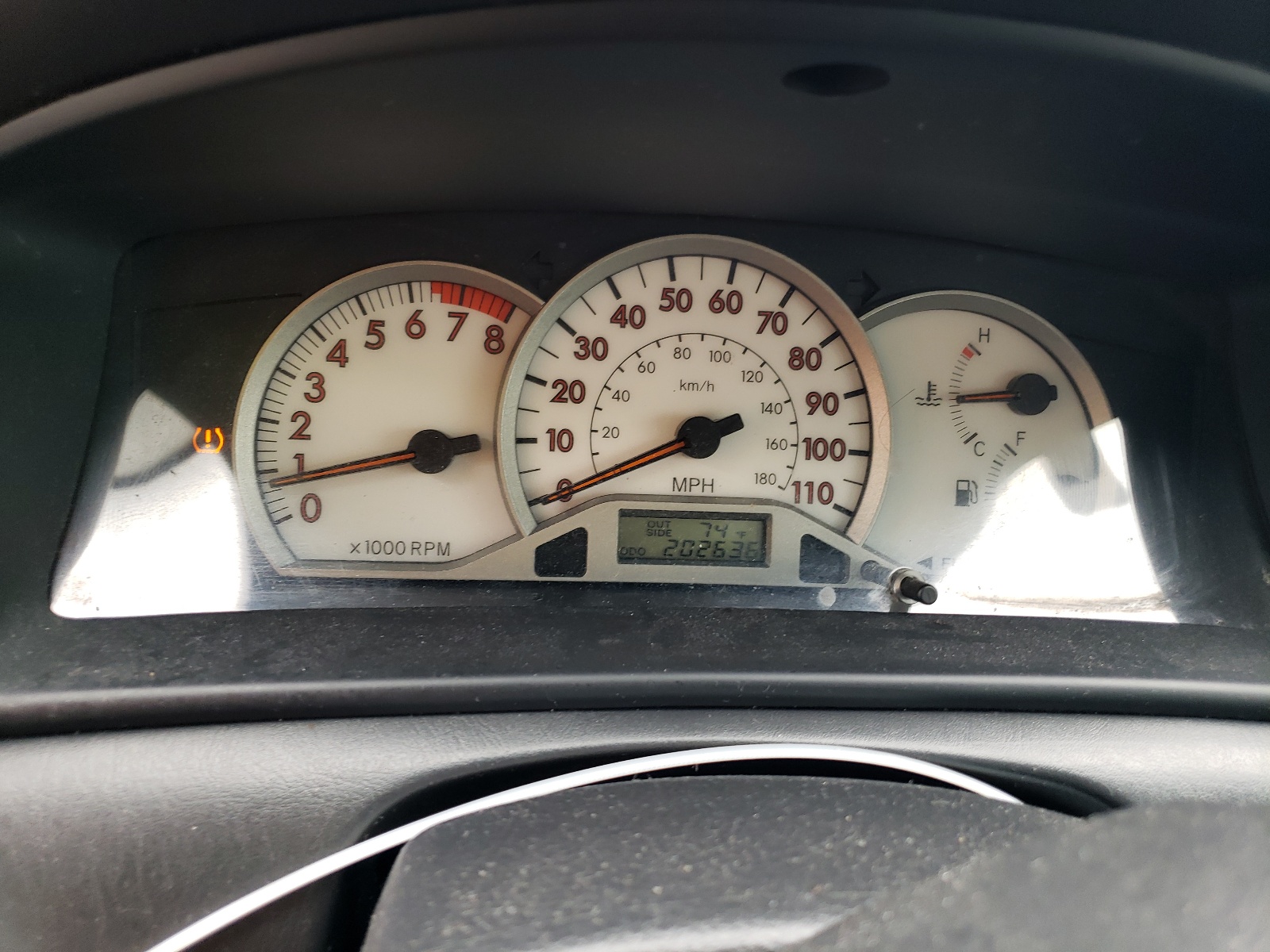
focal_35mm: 26
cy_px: 476
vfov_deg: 53.1
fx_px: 954
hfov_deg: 67.3
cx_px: 635
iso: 65
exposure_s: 1/60.2
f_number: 1.5
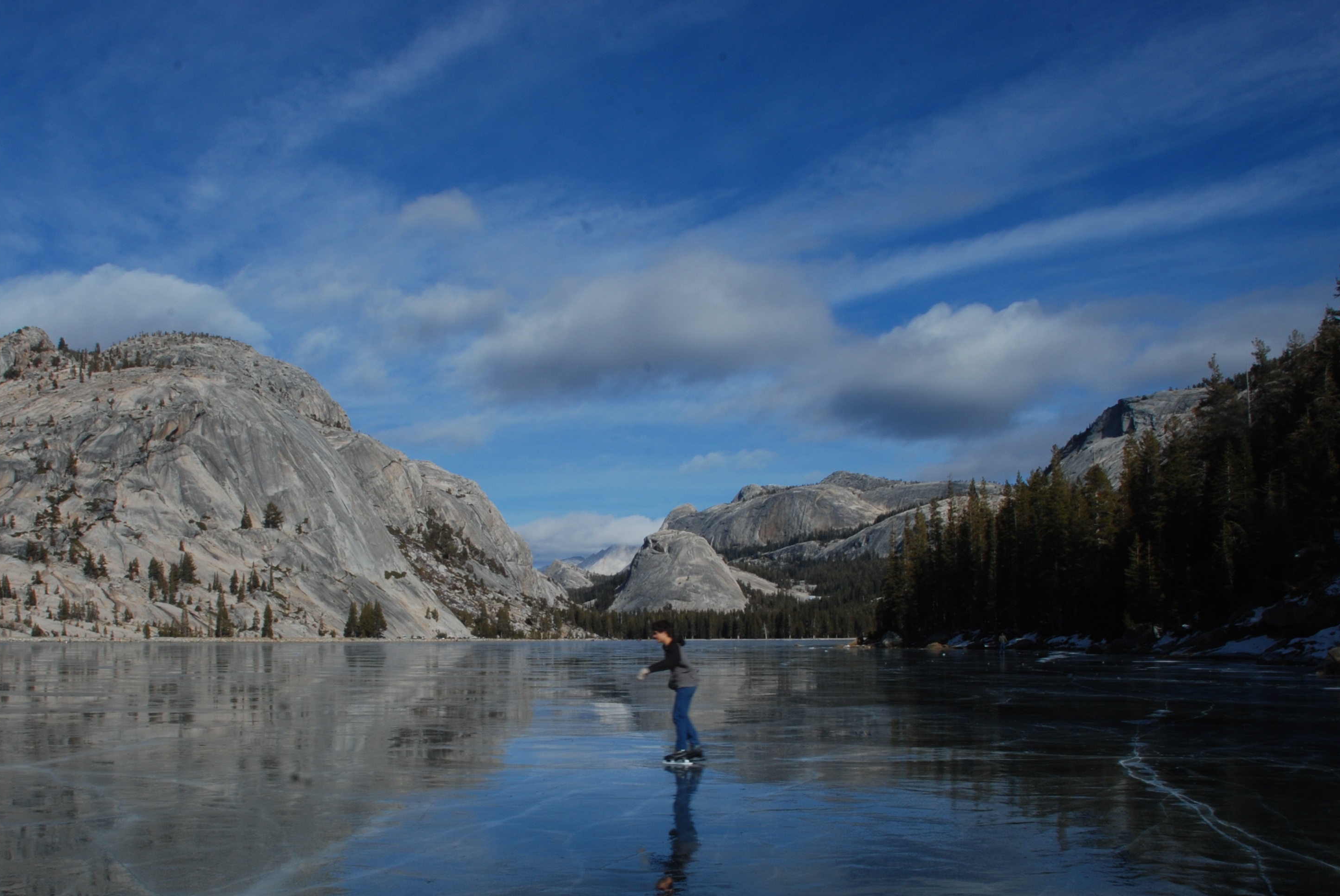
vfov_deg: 33.3
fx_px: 1491
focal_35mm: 40
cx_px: 547
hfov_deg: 48.2
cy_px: 575
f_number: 22
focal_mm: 20
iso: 100
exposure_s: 1/60
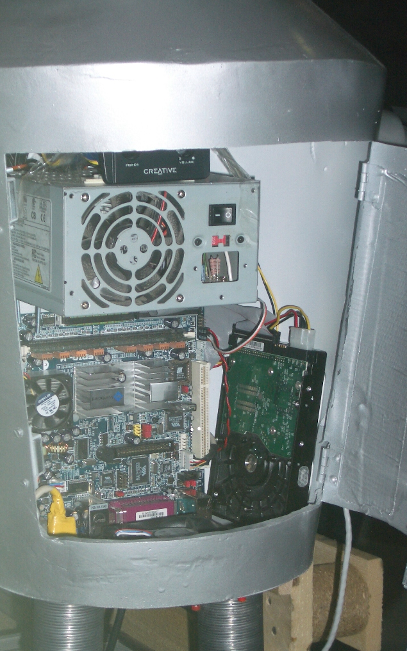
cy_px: 325
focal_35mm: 79
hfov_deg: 16.5
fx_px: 1403
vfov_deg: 26.2
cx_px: 167
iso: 100
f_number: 3.9
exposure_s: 1/60
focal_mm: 12.2
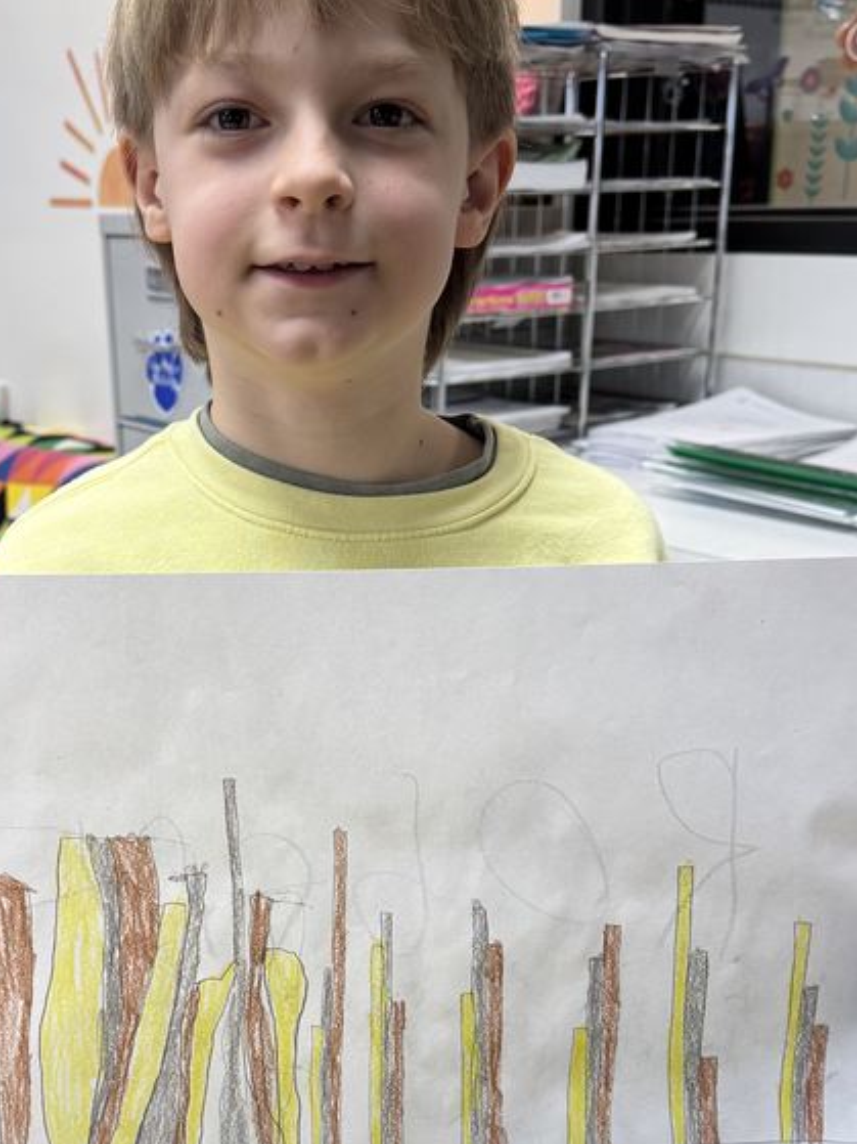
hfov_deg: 32.7
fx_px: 1453
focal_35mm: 44
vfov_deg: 42.7
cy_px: 686
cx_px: 335
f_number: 1.78
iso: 160
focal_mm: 6.76
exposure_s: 1/120
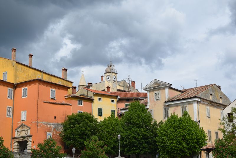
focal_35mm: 60
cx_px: 118
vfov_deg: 22.6
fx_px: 393
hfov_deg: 33.4
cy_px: 79
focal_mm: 40
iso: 200
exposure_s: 1/400
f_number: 10
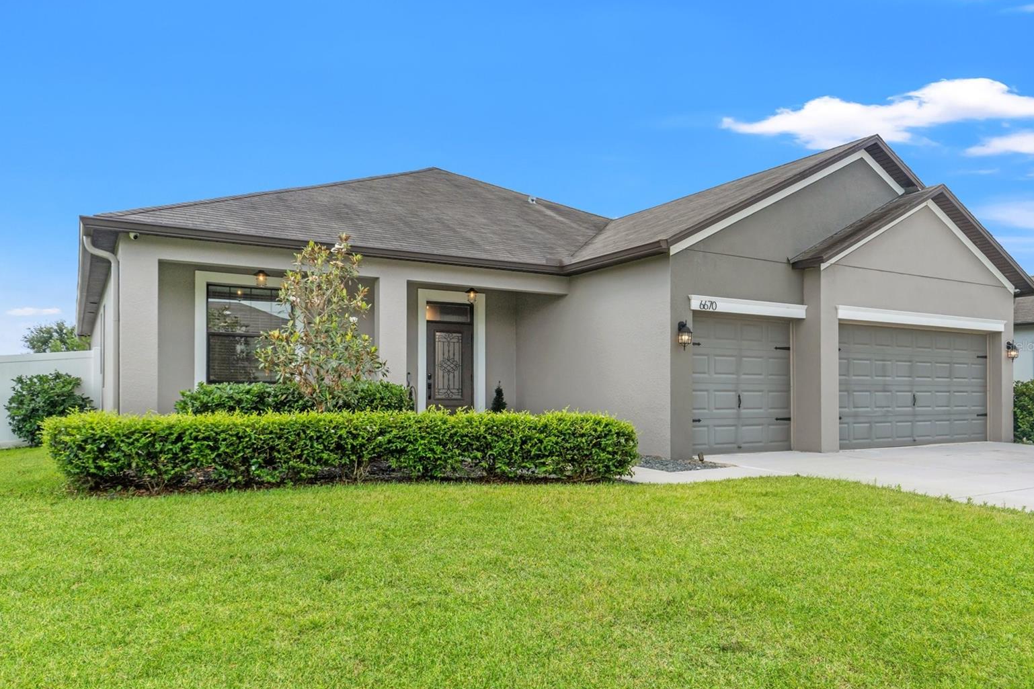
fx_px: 762
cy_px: 346
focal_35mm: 27
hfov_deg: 68.3
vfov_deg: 48.7
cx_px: 527
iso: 400
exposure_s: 1/1000
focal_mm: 17
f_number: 7.1
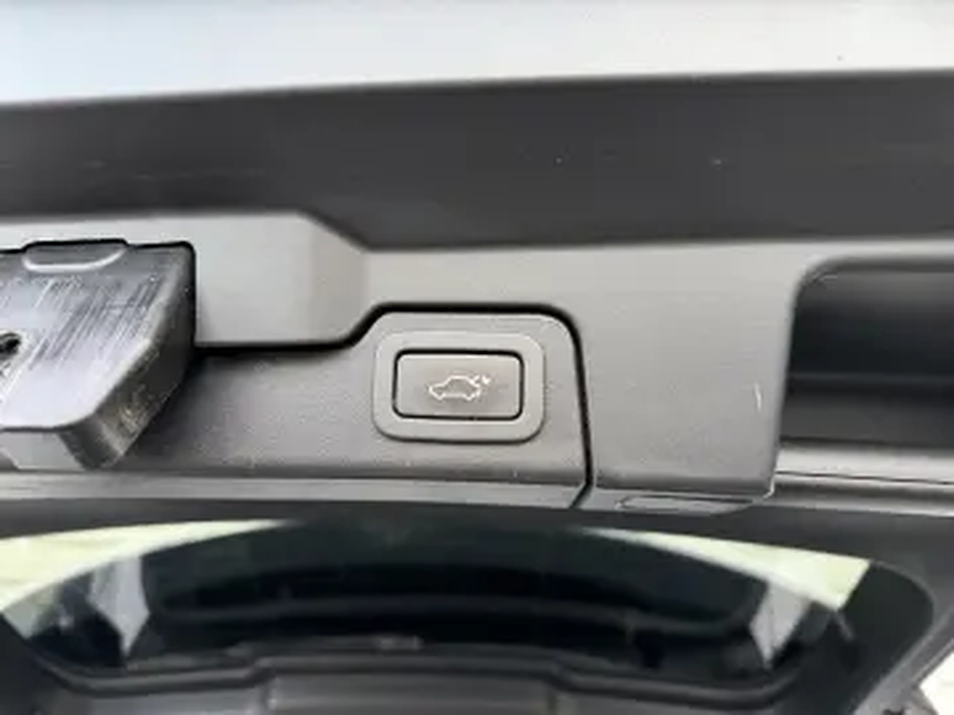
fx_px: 661
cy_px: 358
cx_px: 477
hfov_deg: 71.6
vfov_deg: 56.8
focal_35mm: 24
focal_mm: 6.76
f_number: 1.78
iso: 200
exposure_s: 1/185
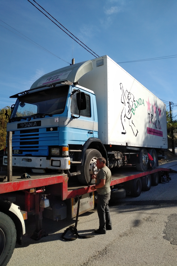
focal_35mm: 25
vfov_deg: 71.5
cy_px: 133
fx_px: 184
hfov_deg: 51.3
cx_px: 88
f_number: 2
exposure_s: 1/1953
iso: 100
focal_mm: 4.52
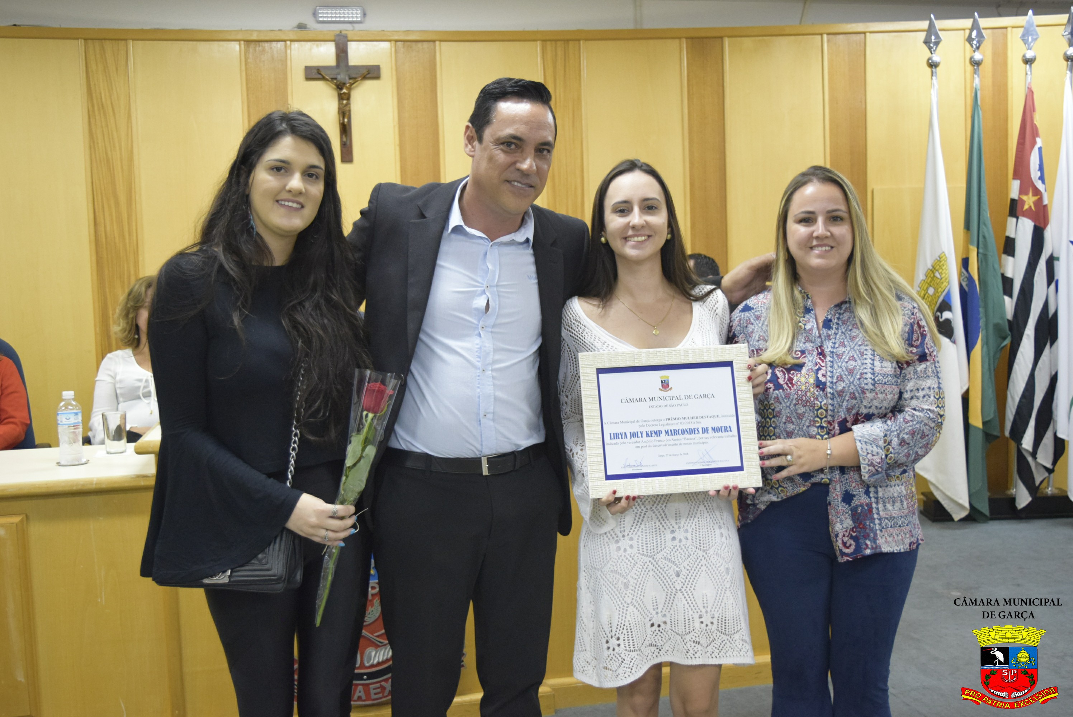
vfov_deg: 34.3
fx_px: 1163
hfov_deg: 49.5
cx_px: 536
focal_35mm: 39
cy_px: 358
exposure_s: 1/160
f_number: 4
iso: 2800
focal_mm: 26
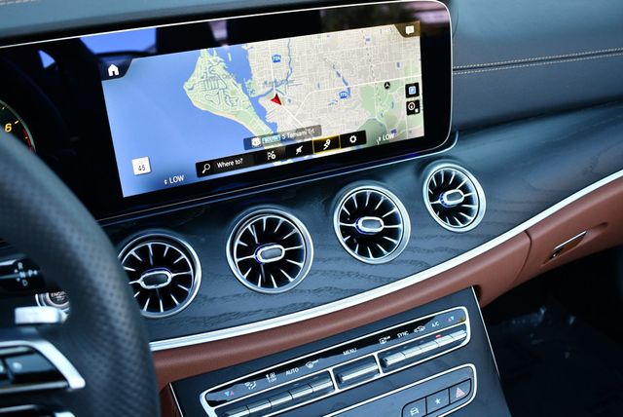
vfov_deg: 36.9
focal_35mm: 36
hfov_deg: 53.1
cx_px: 312
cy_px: 208
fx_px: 624
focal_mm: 18
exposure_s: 1/250
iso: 720
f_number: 3.5
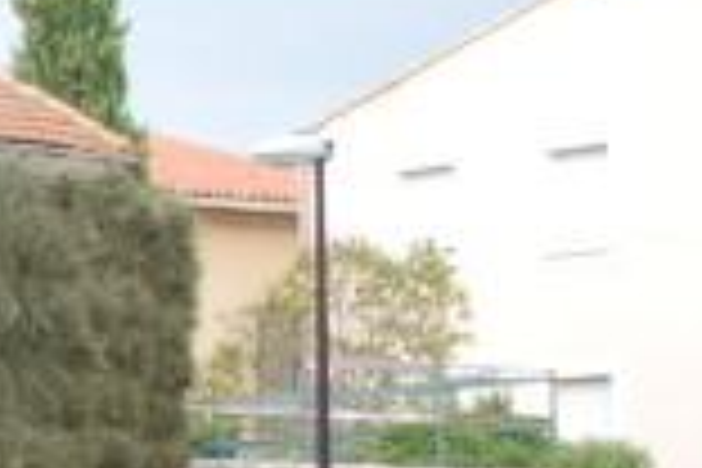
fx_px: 3900
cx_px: -652
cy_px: 641
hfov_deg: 9.7
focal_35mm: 200
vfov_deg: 6.8
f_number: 4.5
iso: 200
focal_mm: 26
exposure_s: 1/60
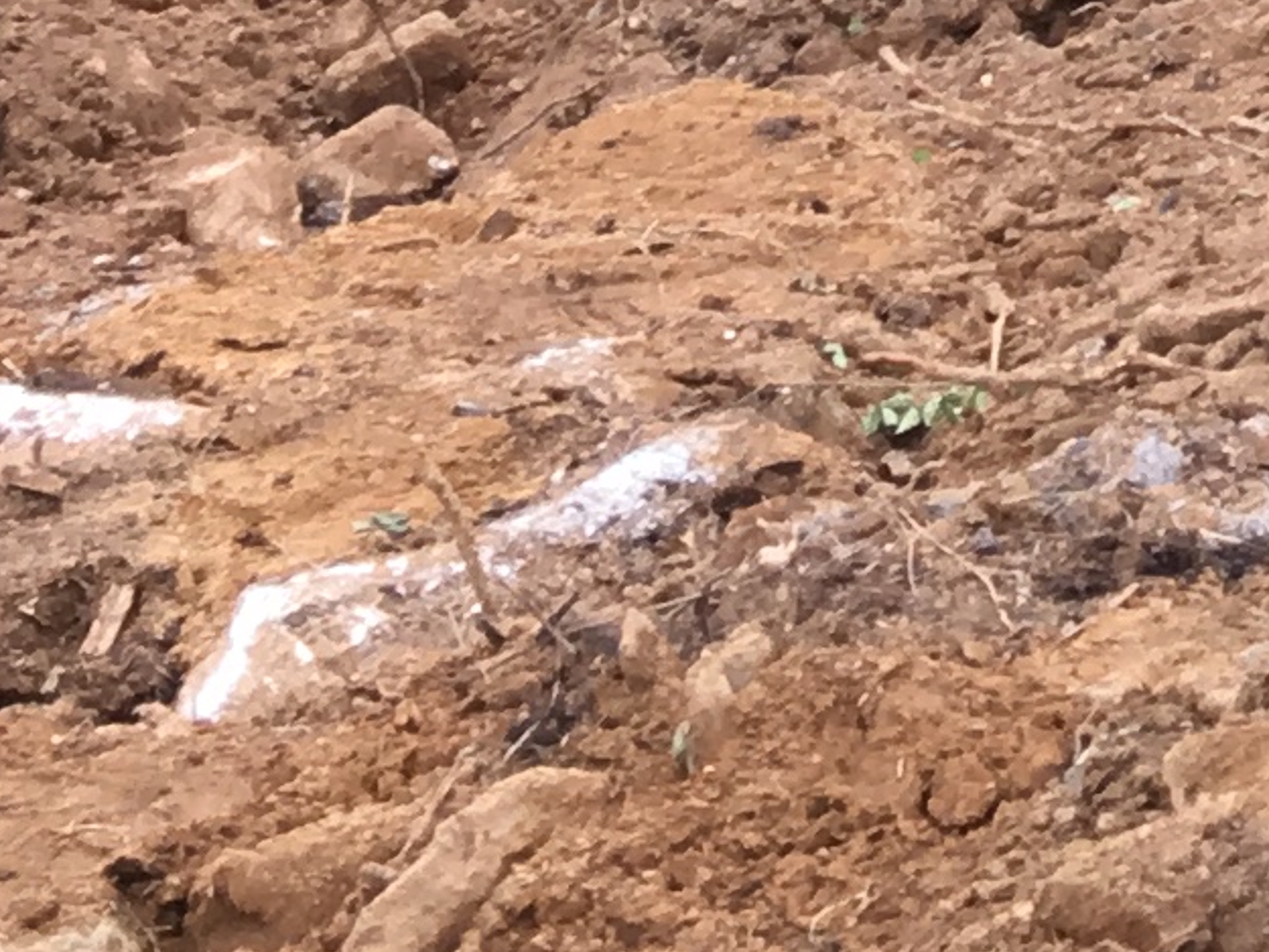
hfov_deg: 9.4
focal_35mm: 187
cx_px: 3058
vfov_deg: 7.2
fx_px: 6857
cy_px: -1784
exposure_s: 1/120
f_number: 2.2
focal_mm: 4.15
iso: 32
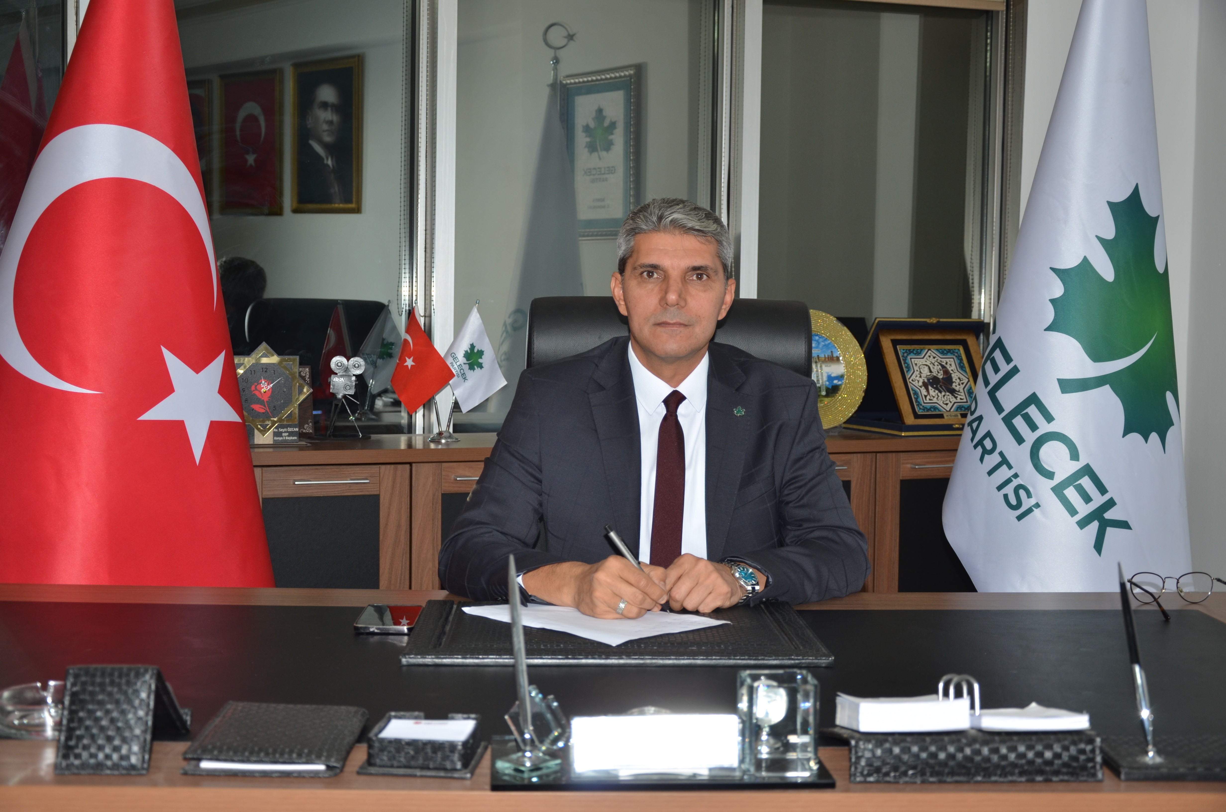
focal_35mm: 45
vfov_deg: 29.7
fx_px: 1529
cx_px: 613
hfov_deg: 43.7
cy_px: 406
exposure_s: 1/60
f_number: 4.2
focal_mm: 30
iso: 200
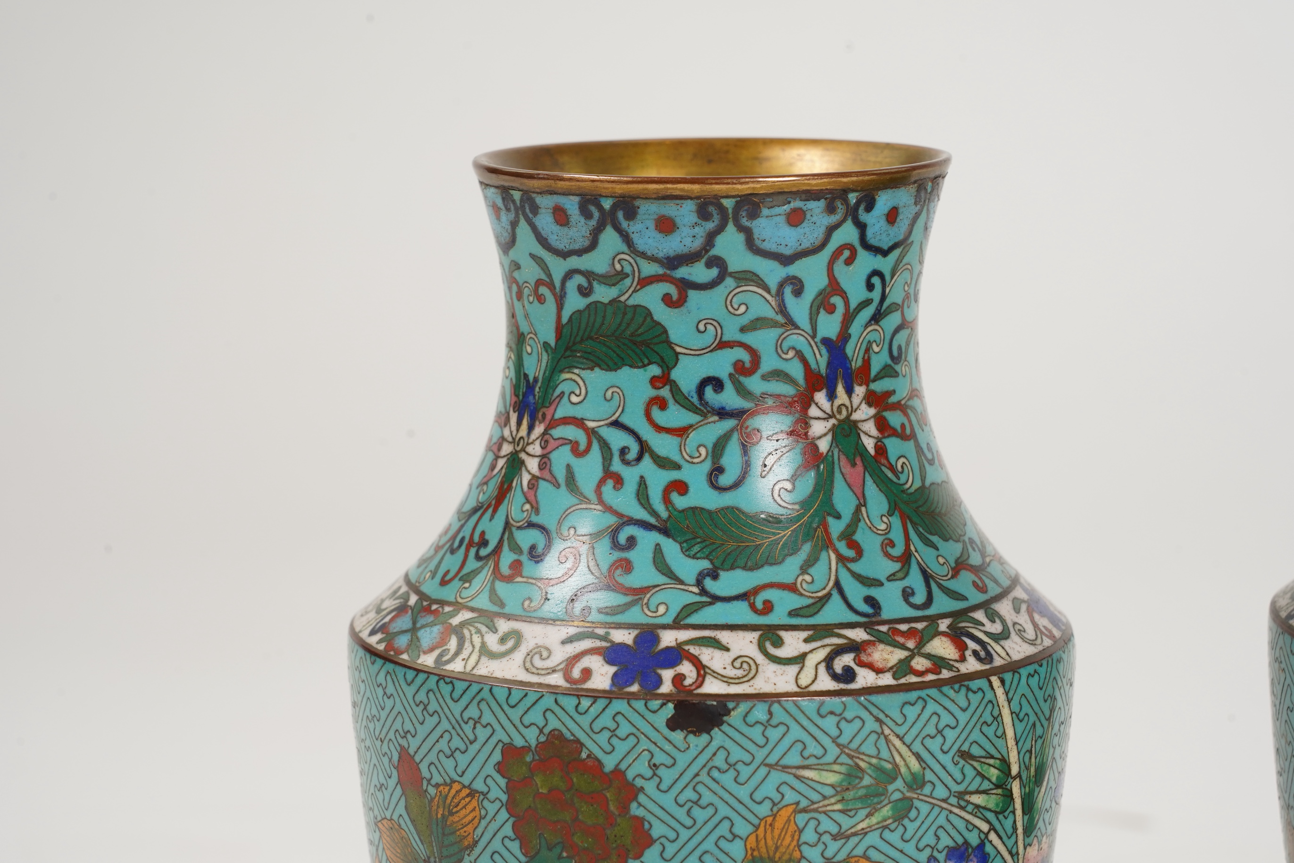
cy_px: 432
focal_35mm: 105
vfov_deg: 13.0
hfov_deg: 19.5
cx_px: 647
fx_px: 3774
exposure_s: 1/125
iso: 500
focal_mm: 105
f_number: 13
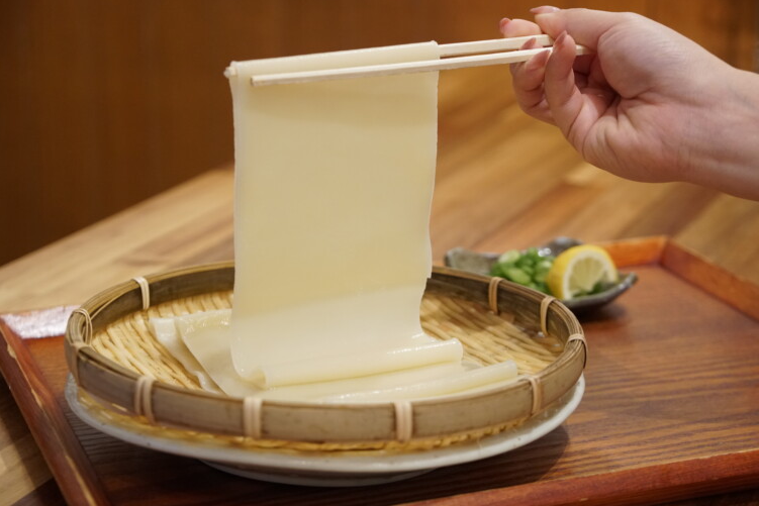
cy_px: 253
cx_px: 383
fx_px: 1824
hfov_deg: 23.5
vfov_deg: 15.8
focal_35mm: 87
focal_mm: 57
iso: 1600
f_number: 4
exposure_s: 1/100
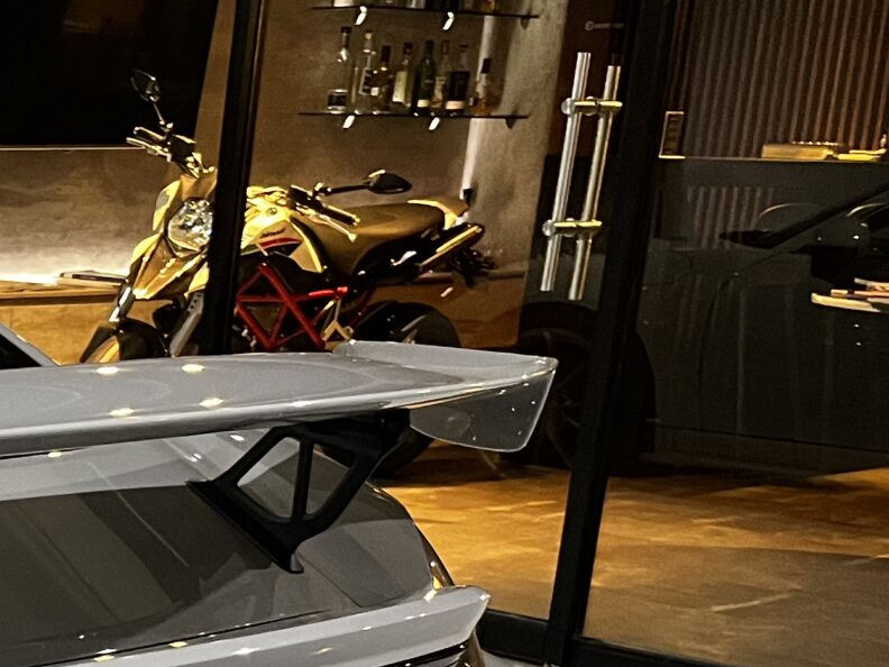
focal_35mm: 84
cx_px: -521
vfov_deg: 16.9
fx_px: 2157
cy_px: 768
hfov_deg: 19.6
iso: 400
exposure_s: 1/60
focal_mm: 5.1
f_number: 1.6
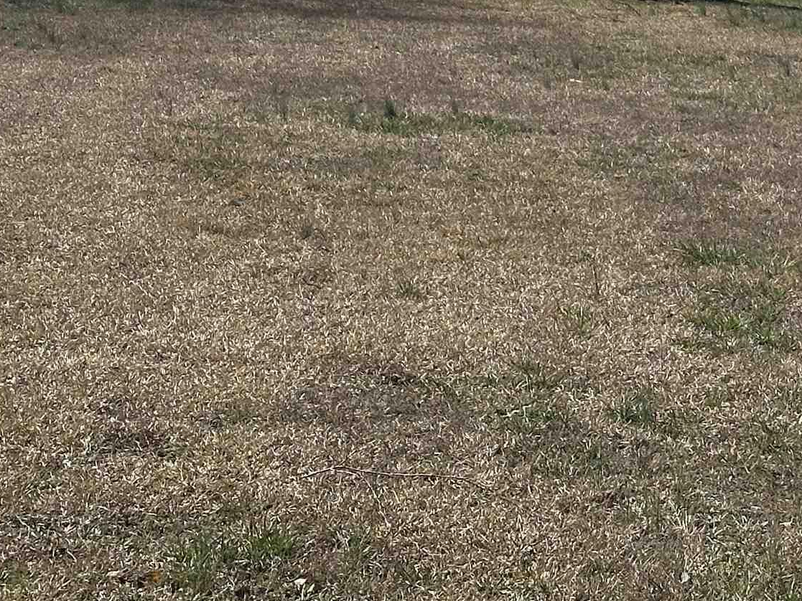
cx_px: 613
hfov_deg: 14.9
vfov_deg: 10.9
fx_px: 3059
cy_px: -221
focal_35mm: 132
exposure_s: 1/5882
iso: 64
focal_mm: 6.86
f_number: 1.78
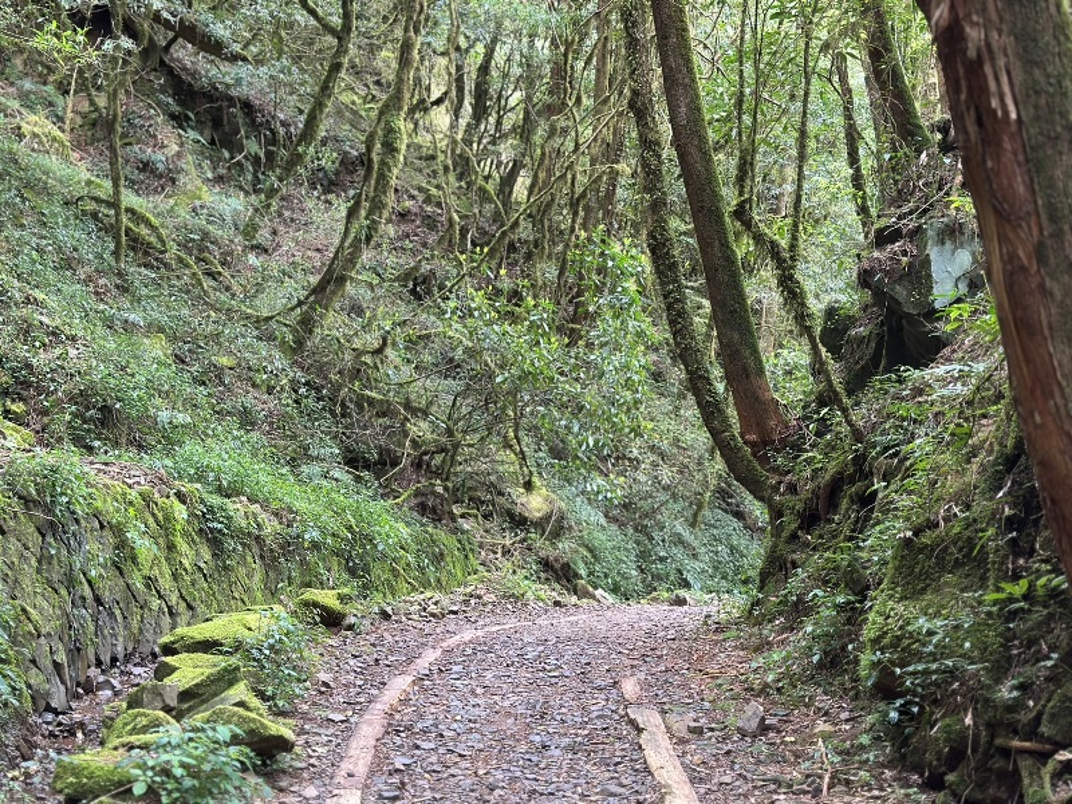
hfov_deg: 39.7
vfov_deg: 30.3
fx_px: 1486
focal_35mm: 48
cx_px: 536
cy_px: 402
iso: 200
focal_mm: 6.86
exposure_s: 1/60
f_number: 1.78
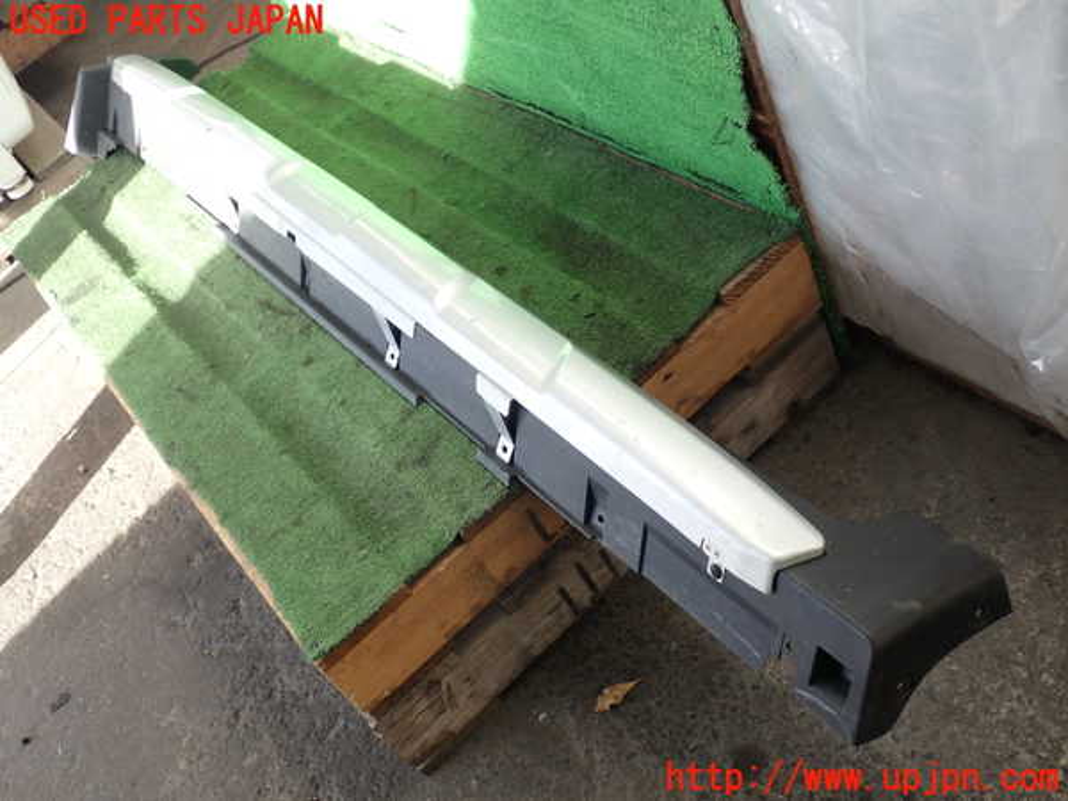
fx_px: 1172
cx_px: 534
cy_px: 400
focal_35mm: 38
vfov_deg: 37.7
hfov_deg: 49.0
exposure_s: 1/125
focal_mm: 6.83
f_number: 2.7
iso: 160
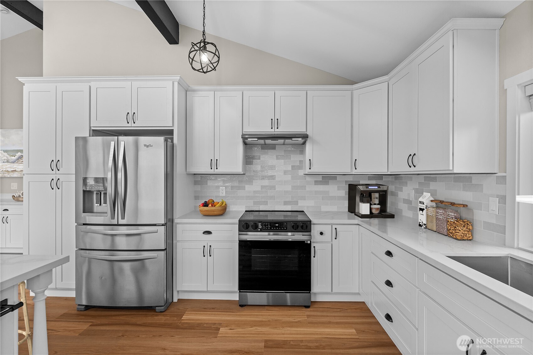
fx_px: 252
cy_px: 178
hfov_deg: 93.3
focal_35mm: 17
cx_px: 266
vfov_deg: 70.4
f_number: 5.6
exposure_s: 1/15
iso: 500
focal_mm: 17
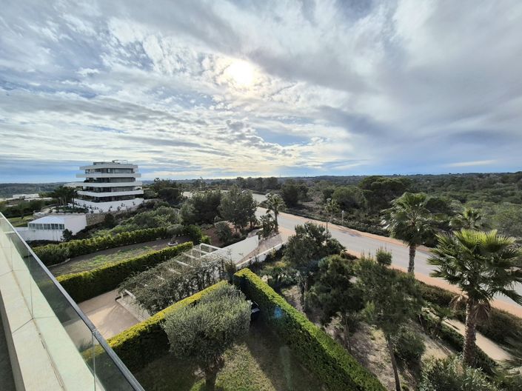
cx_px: 261
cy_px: 196
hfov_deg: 106.2
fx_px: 196
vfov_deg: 89.9
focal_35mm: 13
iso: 50
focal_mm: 2.2
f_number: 2.2
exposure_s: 1/10000
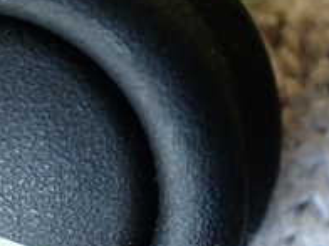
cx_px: -10
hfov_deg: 19.4
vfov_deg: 15.0
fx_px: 931
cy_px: 179
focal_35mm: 98
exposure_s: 1/60
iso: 200
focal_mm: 5.79
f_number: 2.4
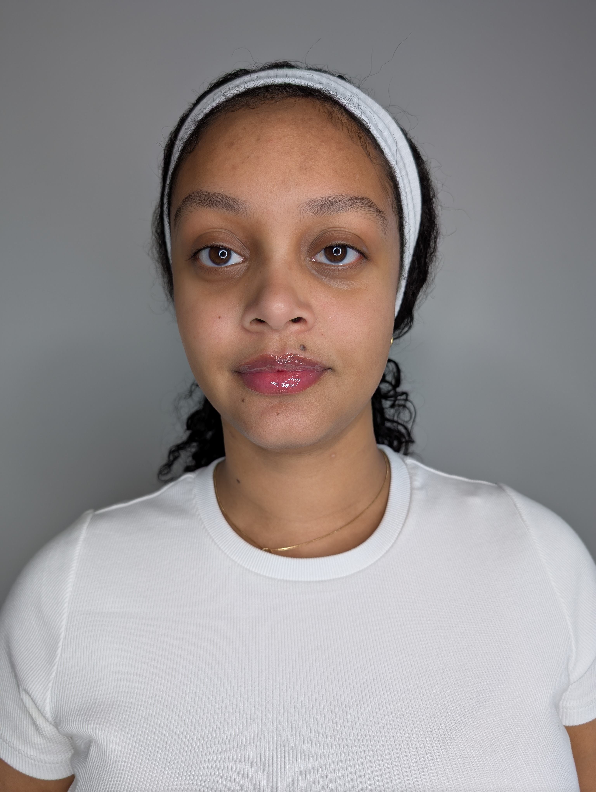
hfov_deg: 56.9
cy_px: 396
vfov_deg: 71.5
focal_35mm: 24
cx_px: 298
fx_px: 550
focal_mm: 6.9
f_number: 1.68
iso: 23
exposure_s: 1/60
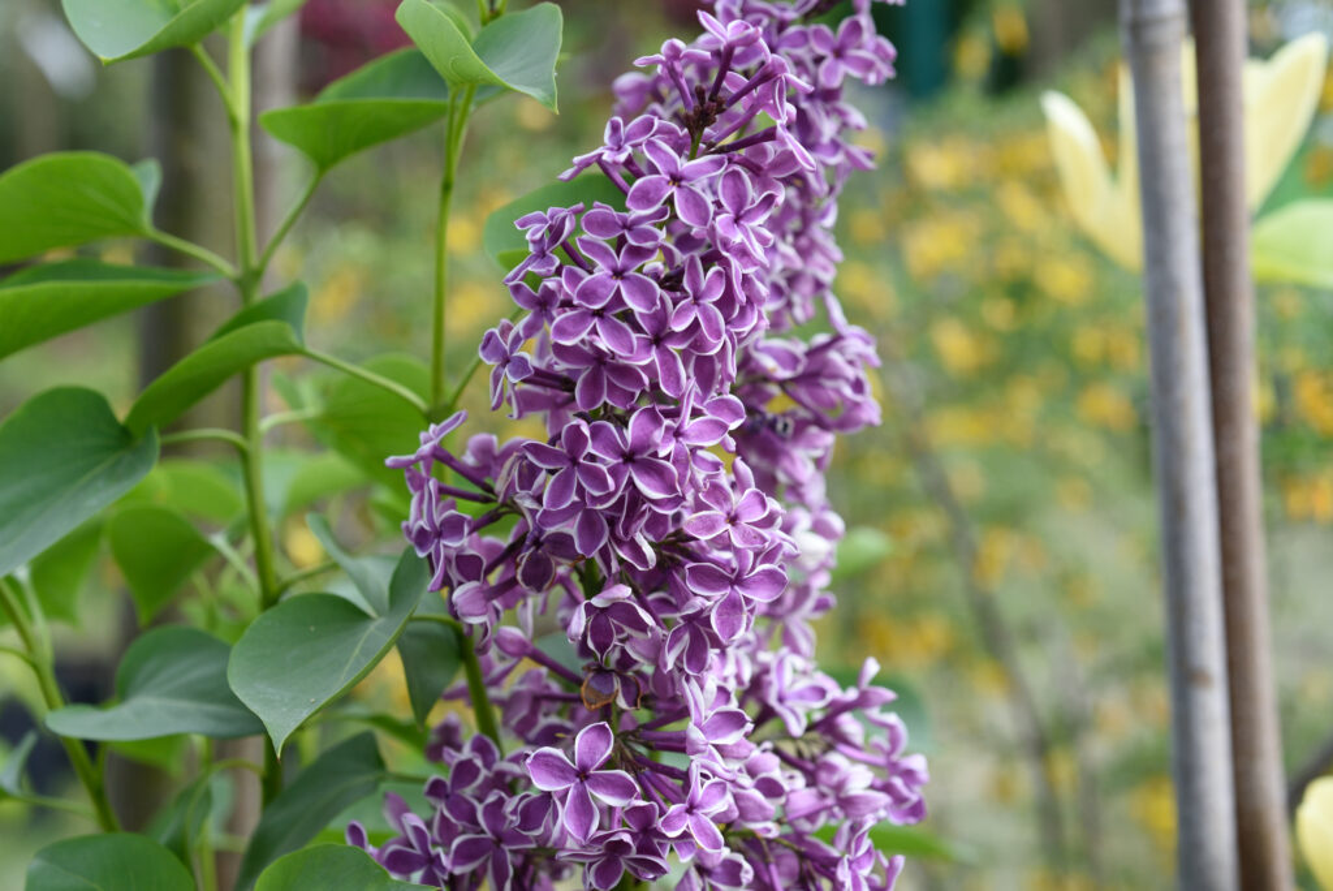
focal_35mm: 60
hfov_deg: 33.4
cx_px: 666
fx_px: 2223
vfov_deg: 22.7
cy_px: 446
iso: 400
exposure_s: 1/320
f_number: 8
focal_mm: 60
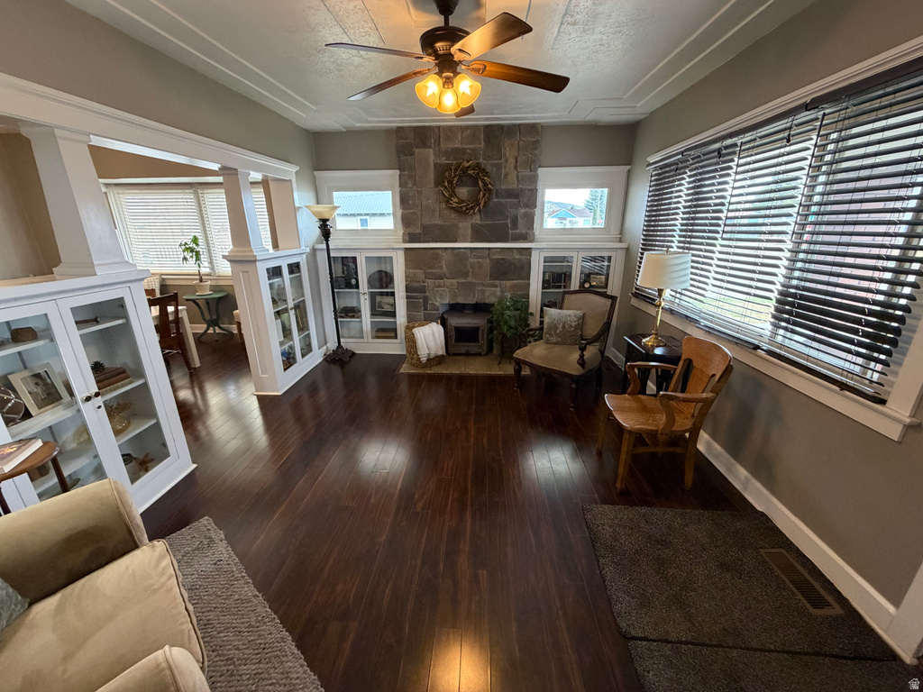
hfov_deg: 102.1
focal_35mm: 14
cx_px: 462
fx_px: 373
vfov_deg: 85.7
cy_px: 346
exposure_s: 1/60
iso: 320
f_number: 2.2
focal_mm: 2.22
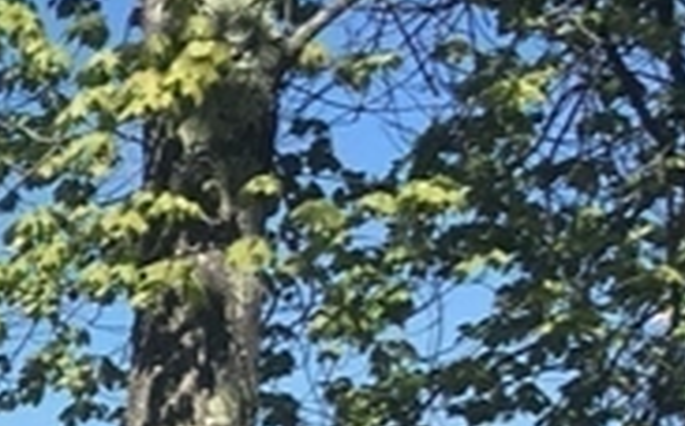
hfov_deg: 10.7
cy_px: 1035
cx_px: -868
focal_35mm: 172
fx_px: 3208
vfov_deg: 7.1
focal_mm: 4.15
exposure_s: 1/1326
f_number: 2.2
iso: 25
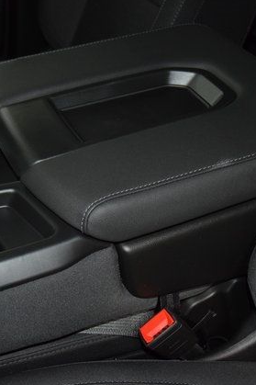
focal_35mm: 55
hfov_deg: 24.4
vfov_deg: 36.3
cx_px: 71
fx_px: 587
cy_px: 192
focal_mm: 24
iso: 1800
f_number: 3.8
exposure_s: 1/100
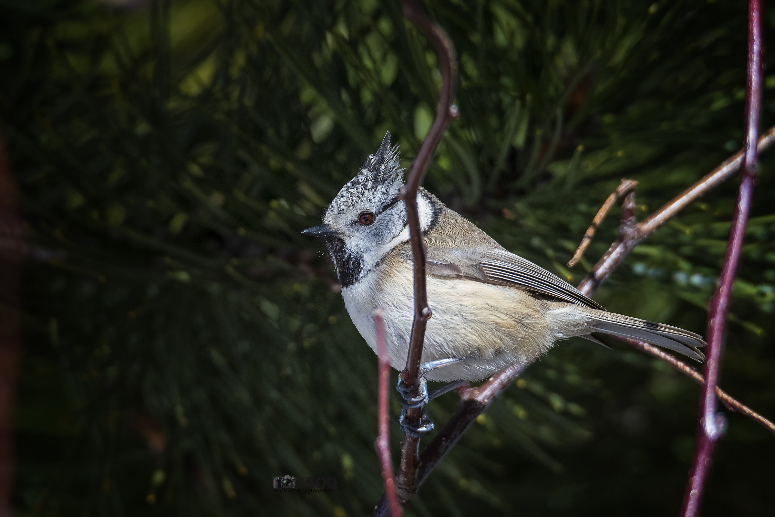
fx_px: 19373
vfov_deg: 1.5
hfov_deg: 2.3
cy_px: 258
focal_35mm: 900
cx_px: 388
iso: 800
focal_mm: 600
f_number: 8
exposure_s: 1/1600
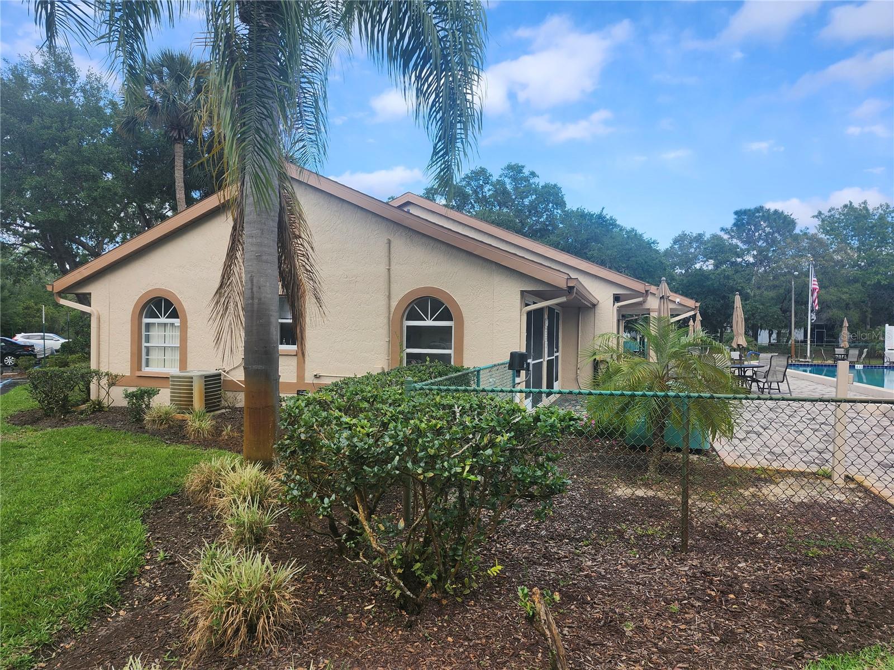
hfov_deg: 73.9
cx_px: 447
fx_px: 594
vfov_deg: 58.9
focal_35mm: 23
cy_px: 335
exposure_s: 1/636
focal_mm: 5.54
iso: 25
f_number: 1.8
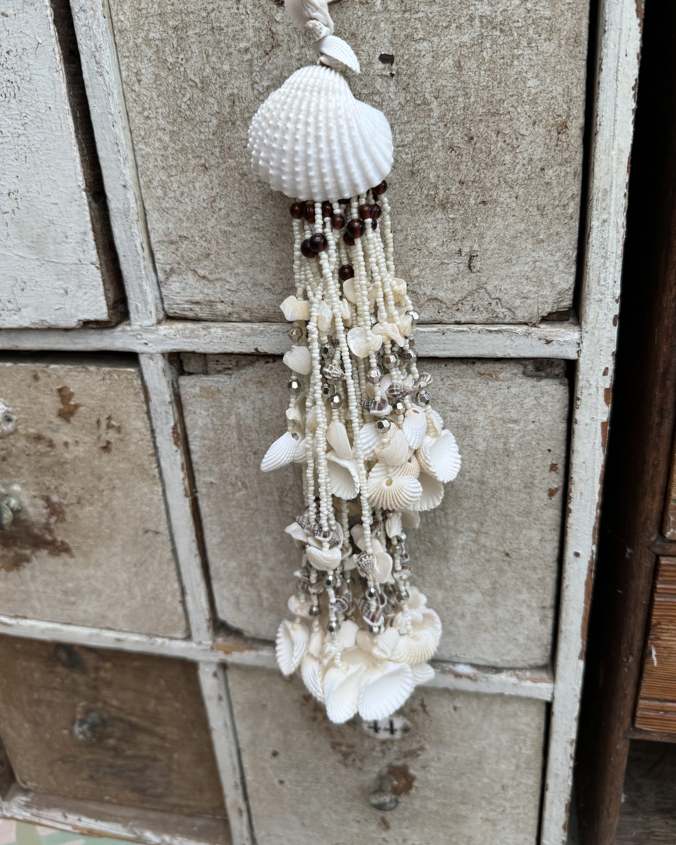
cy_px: 383
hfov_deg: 54.9
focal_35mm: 26
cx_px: 351
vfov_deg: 65.9
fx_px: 650
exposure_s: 1/195
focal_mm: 6.76
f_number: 1.78
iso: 64
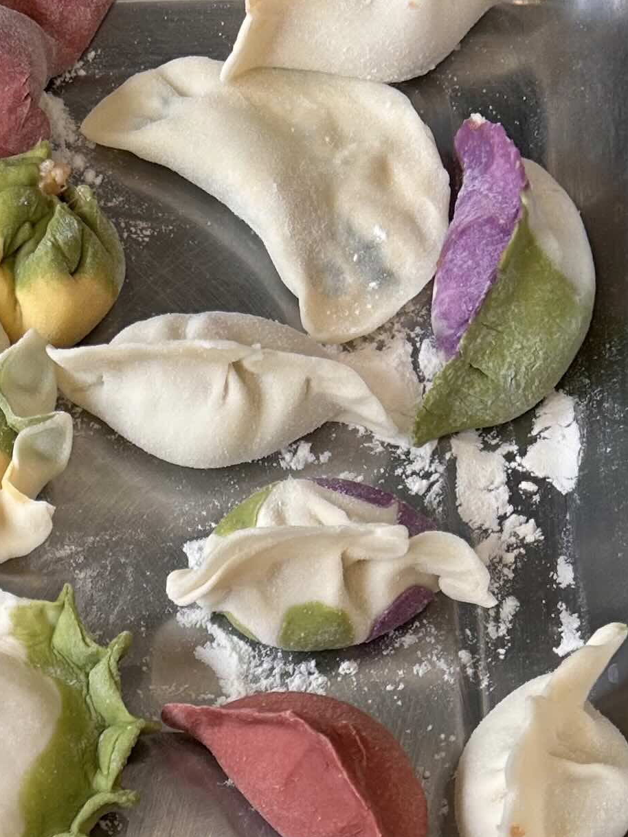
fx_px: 2081
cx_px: -173
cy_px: 1140
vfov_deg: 20.4
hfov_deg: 16.3
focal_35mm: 86
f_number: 1.5
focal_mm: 5.7
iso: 50
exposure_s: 1/121
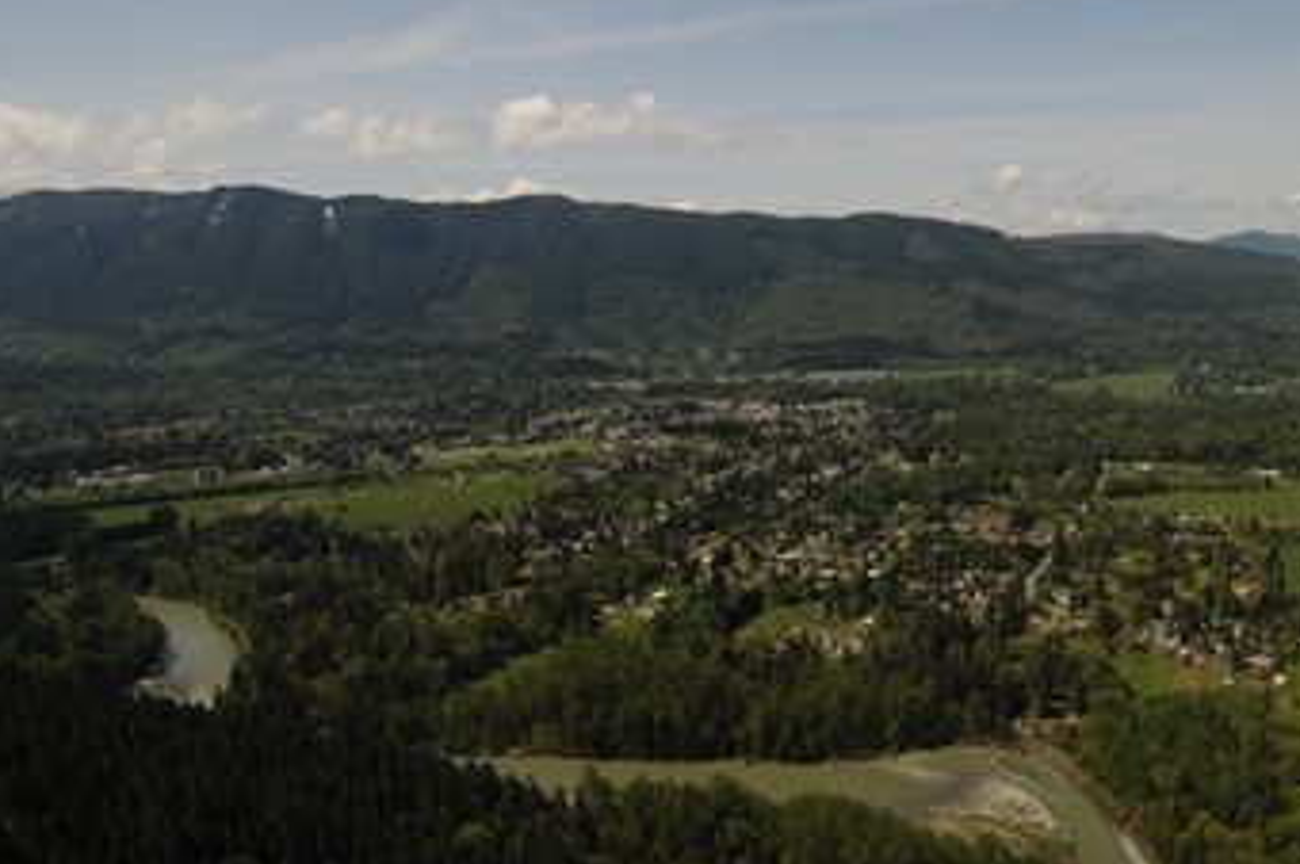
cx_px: 776
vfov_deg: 49.9
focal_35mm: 26
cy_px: 489
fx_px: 926
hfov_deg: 69.5
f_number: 11
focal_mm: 13
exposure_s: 1/500
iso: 400
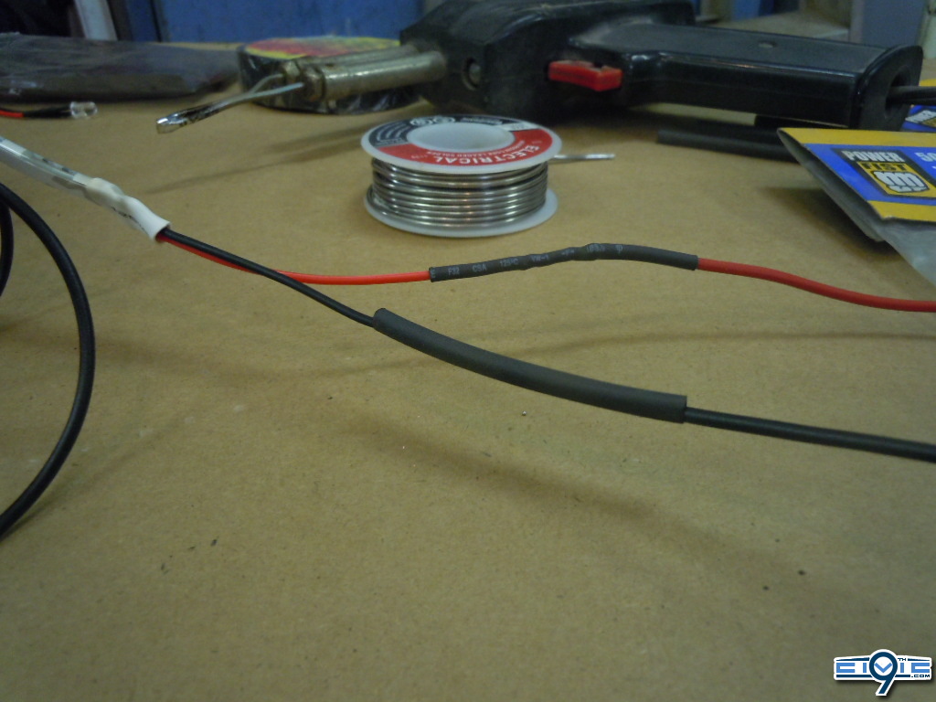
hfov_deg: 63.4
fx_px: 757
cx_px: 468
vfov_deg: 49.7
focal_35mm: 28
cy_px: 351
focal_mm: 5
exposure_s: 1/15
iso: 400
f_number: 3.7
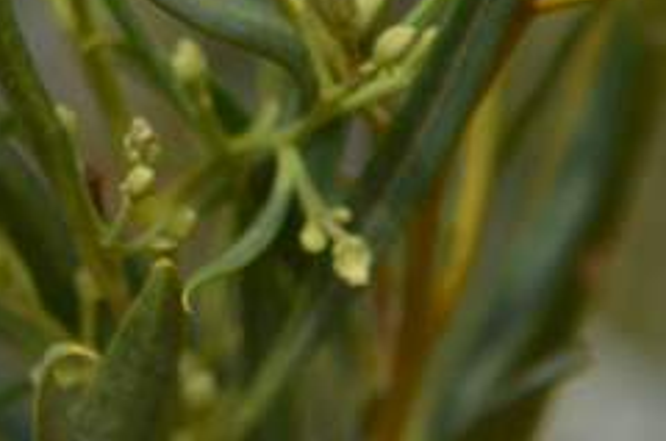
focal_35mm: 600
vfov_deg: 2.3
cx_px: -244
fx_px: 11078
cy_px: -286
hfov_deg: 3.4
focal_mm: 120
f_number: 8
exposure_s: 1/250
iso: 100
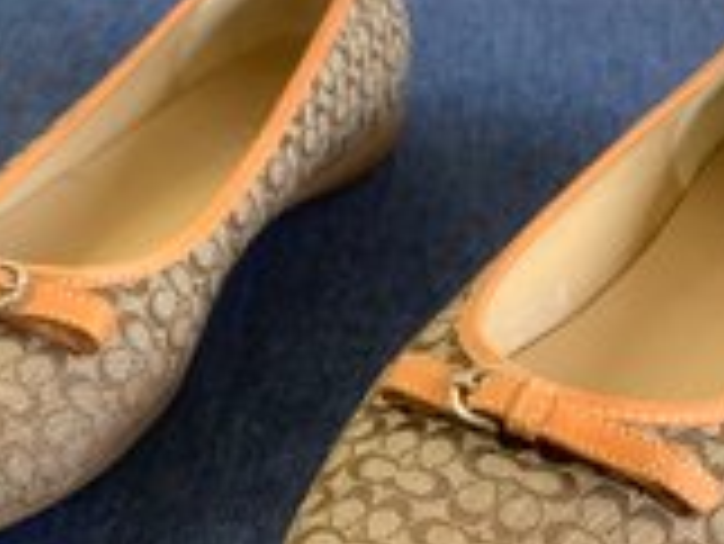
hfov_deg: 29.4
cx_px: 335
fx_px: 1381
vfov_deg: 22.3
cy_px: 276
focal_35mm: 66
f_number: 2.4
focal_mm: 3.3
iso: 125
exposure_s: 1/50
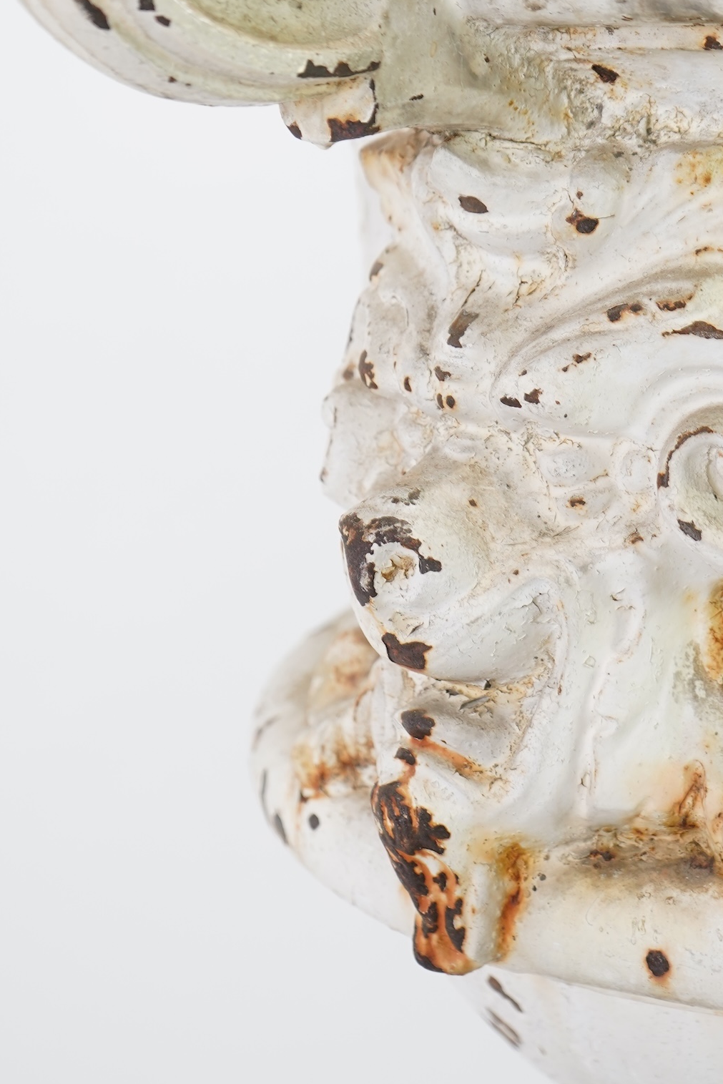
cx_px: 398
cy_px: 448
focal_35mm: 95
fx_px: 2861
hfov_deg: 14.4
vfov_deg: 21.4
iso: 400
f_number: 4.5
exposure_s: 1/60
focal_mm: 48
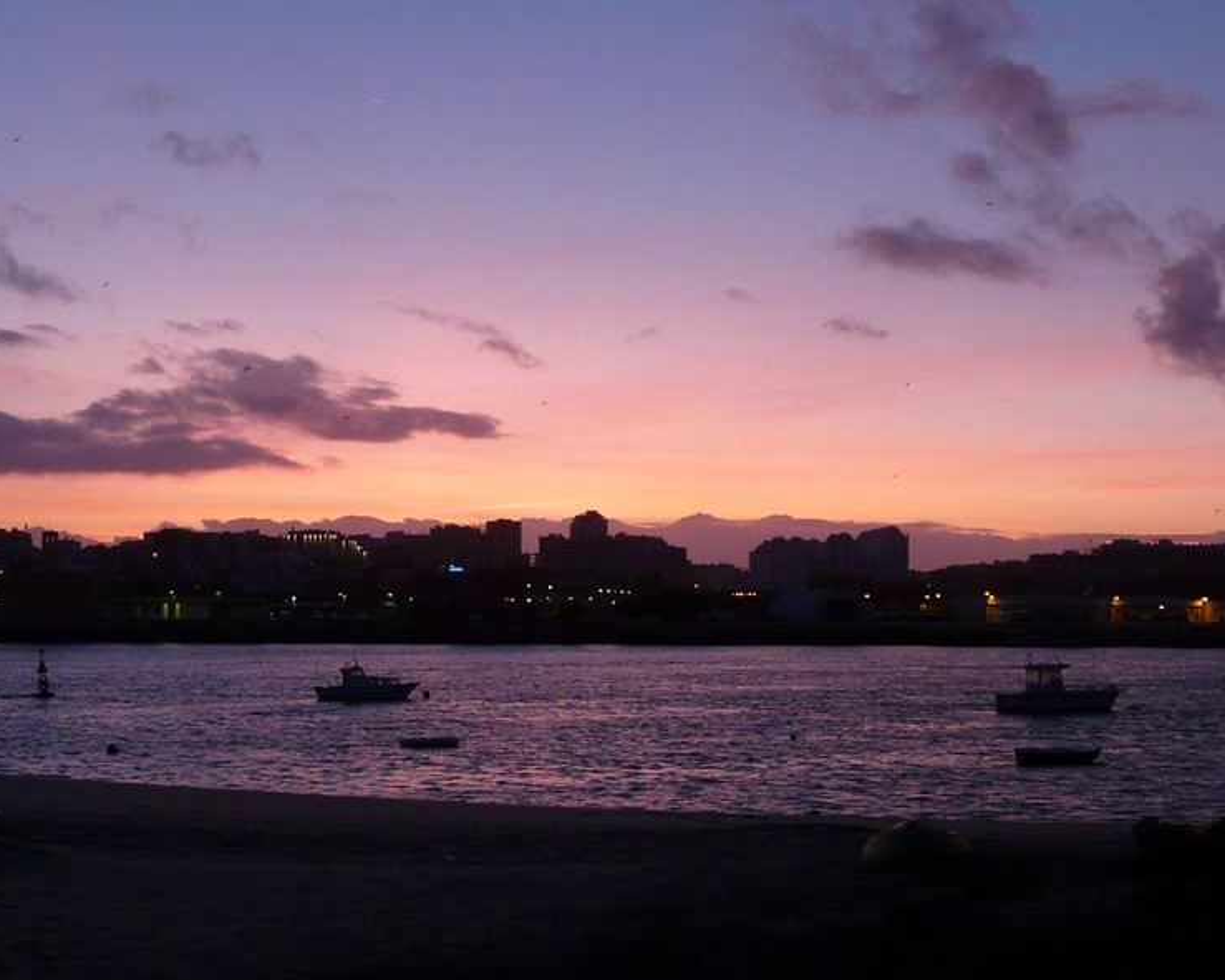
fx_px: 2030
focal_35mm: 56
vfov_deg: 27.1
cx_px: 575
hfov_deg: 33.6
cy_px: 496
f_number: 2.8
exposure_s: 1/30
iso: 200
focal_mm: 5.5
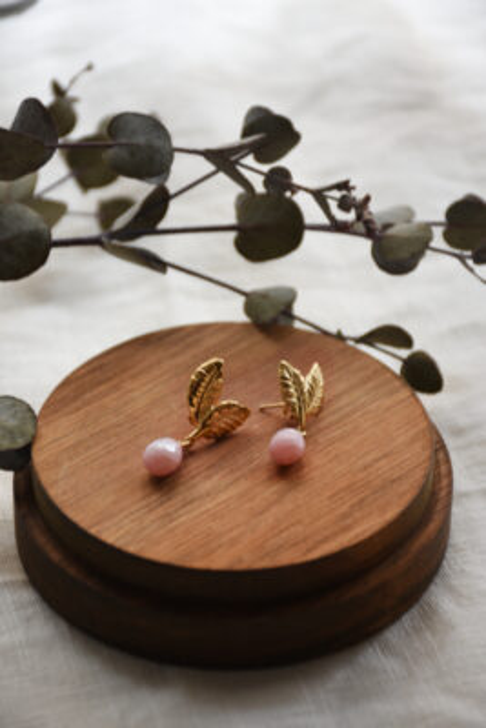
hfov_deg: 10.8
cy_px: 364
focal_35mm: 128
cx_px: 243
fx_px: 2579
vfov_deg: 16.1
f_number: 5.6
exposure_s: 1/13
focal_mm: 85
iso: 200
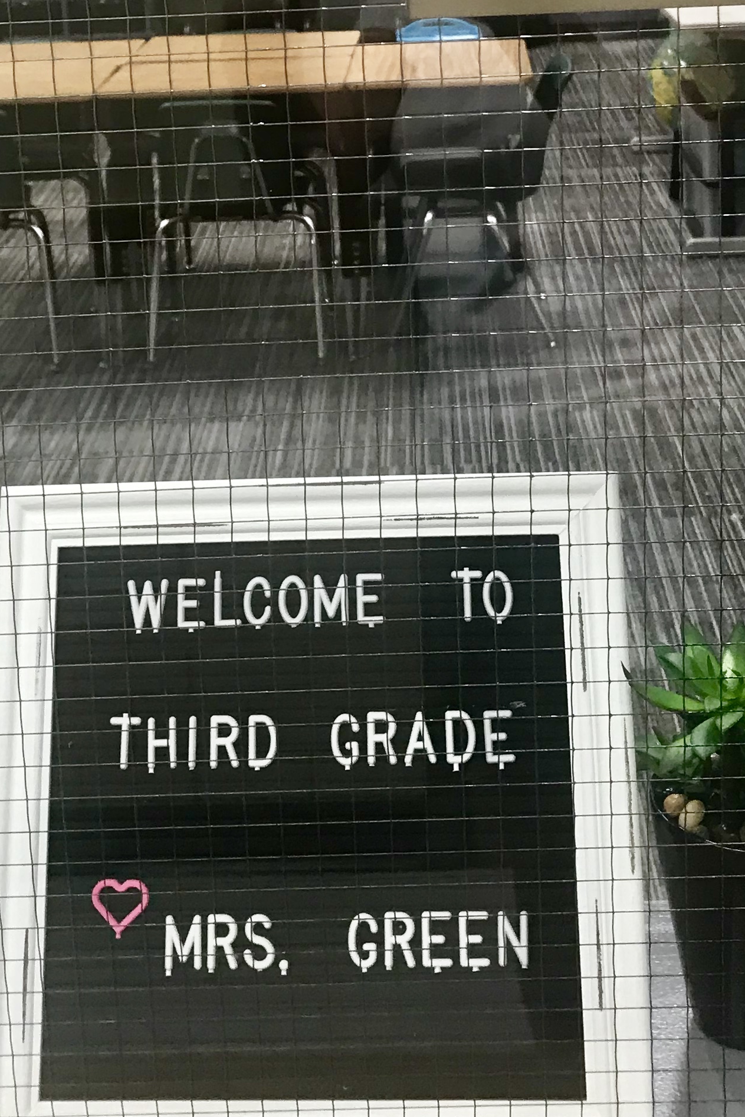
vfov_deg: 30.9
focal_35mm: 62
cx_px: 332
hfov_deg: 21.9
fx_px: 1924
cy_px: 113
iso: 40
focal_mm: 3.99
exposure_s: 1/24
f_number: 1.8
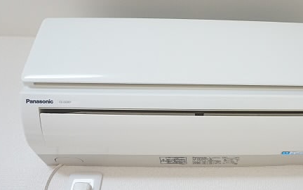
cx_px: 234
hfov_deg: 46.2
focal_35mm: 41
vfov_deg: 31.2
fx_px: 339
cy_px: 85
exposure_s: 1/160
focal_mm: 16
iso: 2000
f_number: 3.5
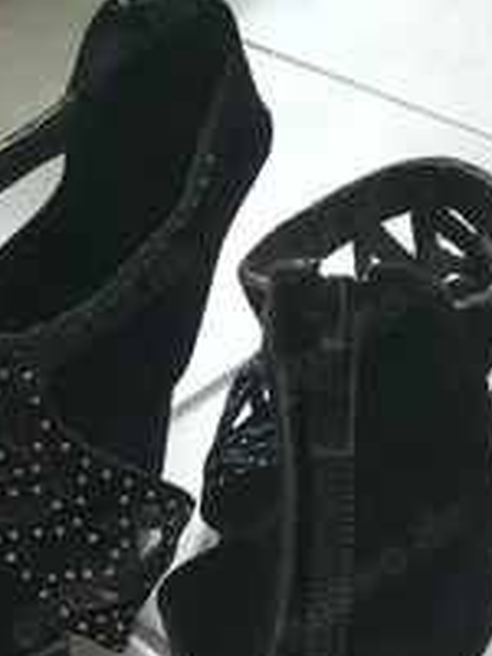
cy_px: 600
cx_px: 138
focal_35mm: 52
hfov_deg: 27.7
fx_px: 985
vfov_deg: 34.6
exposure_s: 1/100
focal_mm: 4.32
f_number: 2.4
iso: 640
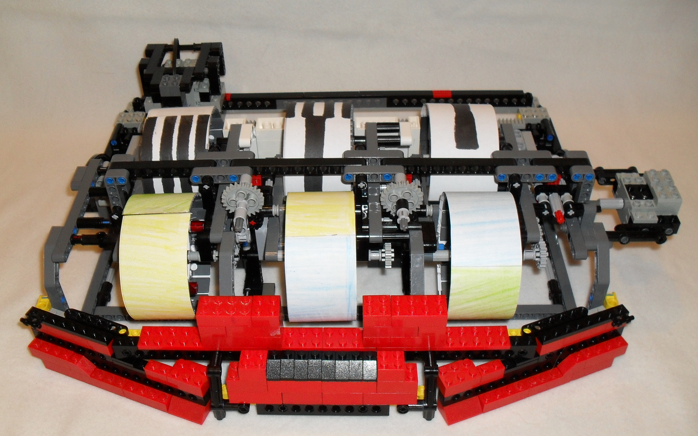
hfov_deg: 51.5
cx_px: 342
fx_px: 723
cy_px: 238
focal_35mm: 38
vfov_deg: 33.6
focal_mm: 6.3
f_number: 3.2
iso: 200
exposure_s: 1/45
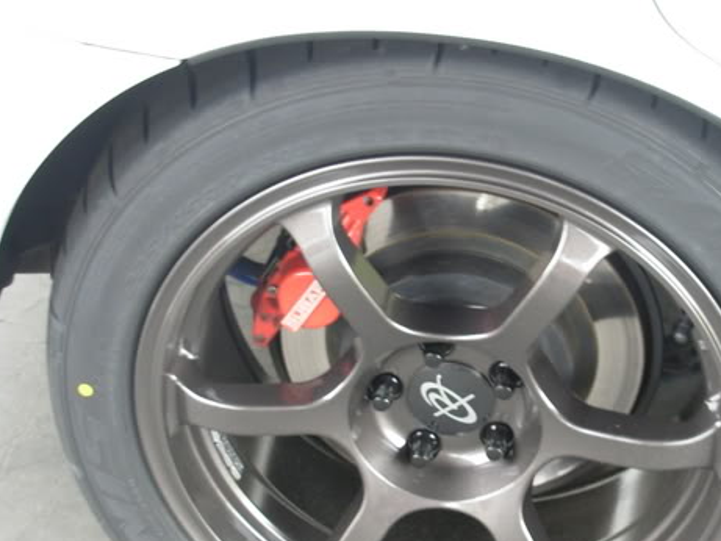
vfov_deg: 13.3
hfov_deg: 17.6
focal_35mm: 111
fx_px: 2313
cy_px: 281
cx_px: 513
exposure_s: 1/13.5
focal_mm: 10.5
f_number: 3.4
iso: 50
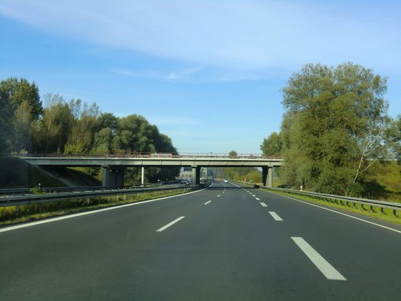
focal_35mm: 40
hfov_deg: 46.8
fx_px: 463
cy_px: 150
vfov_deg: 36.0
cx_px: 200
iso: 64
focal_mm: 7.1
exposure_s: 1/400
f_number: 3.8
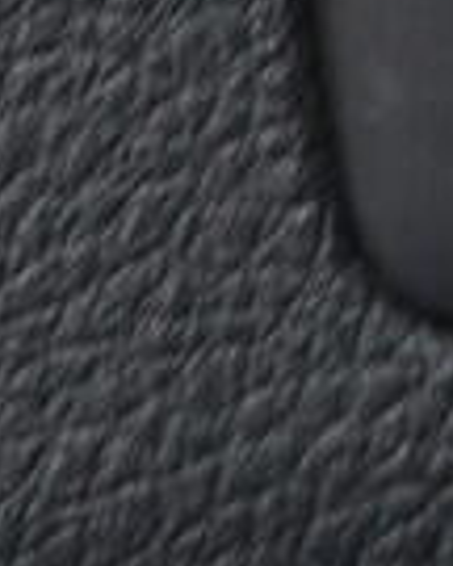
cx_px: 1846
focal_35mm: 361
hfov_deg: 4.0
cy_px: -738
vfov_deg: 5.2
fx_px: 6050
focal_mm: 24
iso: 640
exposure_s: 1/40
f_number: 2.8
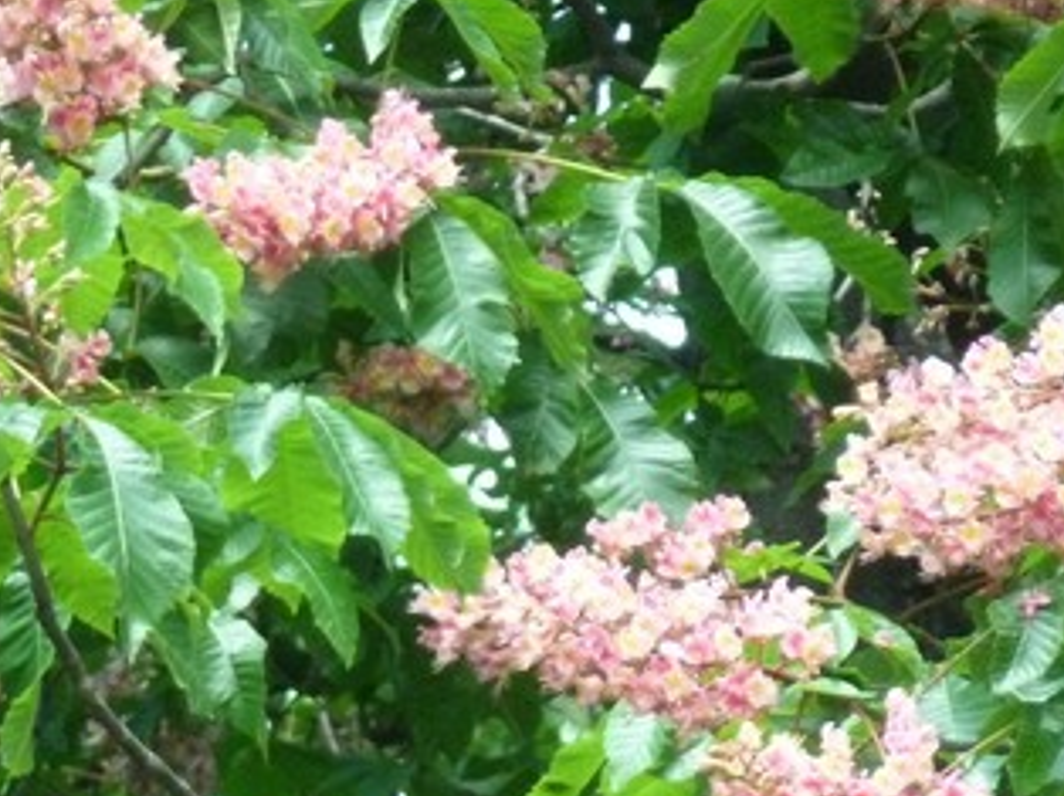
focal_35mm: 979
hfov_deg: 2.0
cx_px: 251
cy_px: 671
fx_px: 30069
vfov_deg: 1.5
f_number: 5.9
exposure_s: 1/125
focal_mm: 68.8
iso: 500
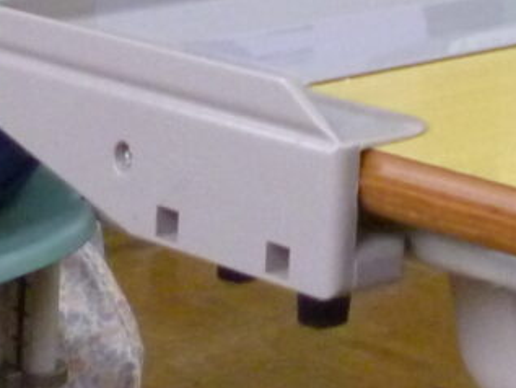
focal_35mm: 159
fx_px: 2371
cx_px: 892
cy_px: -688
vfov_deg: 8.2
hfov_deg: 11.6
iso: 400
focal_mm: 5
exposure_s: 1/40
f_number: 3.1
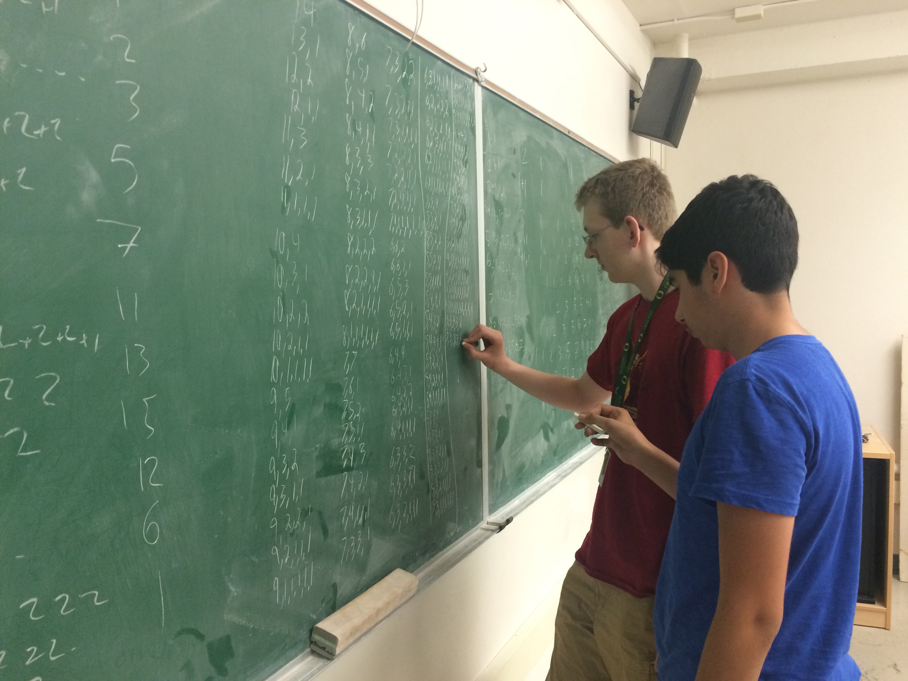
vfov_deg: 48.2
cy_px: 340
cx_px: 454
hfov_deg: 61.7
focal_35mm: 29
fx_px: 761
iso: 200
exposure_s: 1/30
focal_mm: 4.15
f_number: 2.2
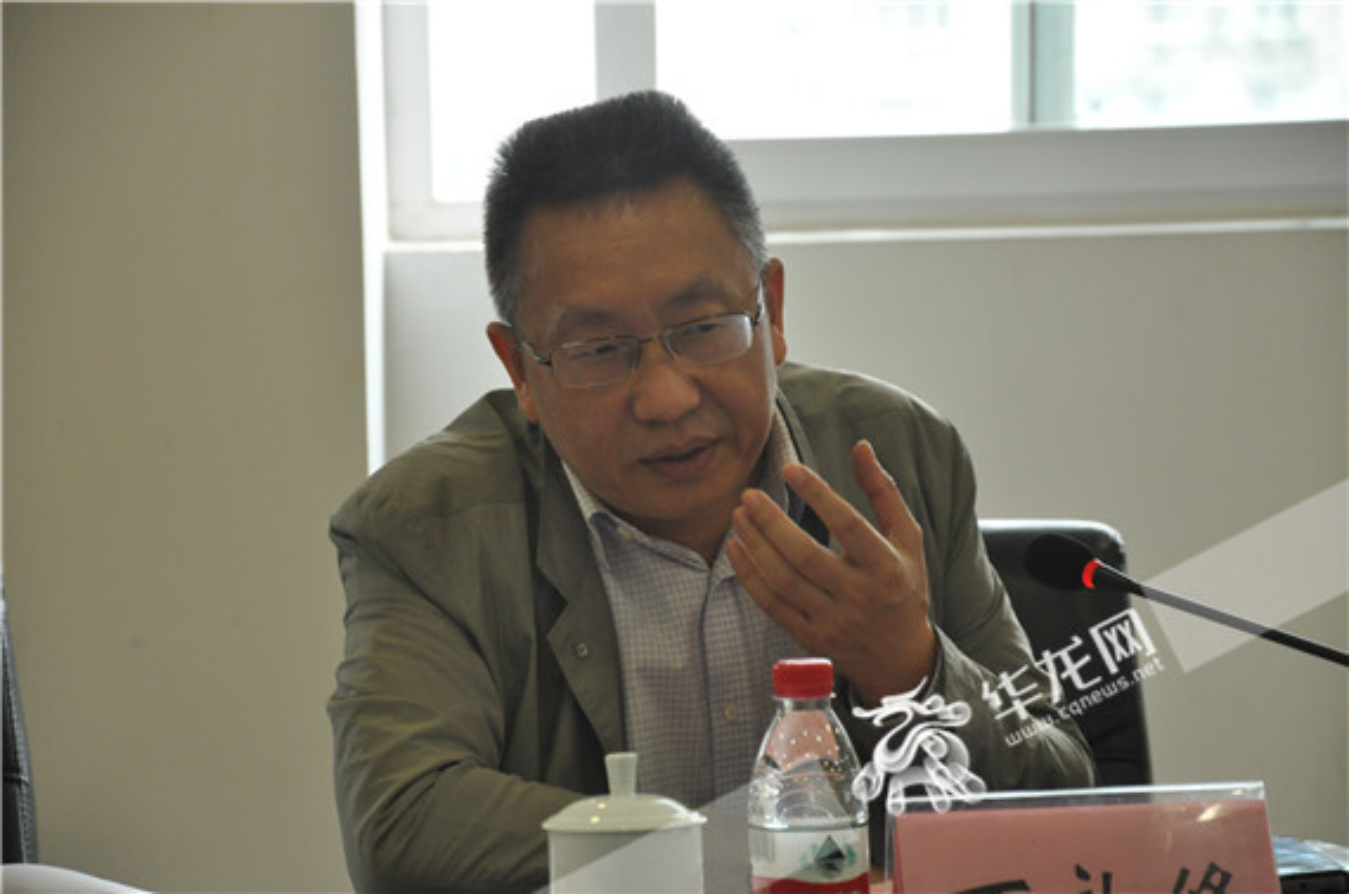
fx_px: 5892
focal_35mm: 158
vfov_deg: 8.7
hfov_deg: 13.1
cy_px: 447
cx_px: 674
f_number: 5.6
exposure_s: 1/100
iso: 1100
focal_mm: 105
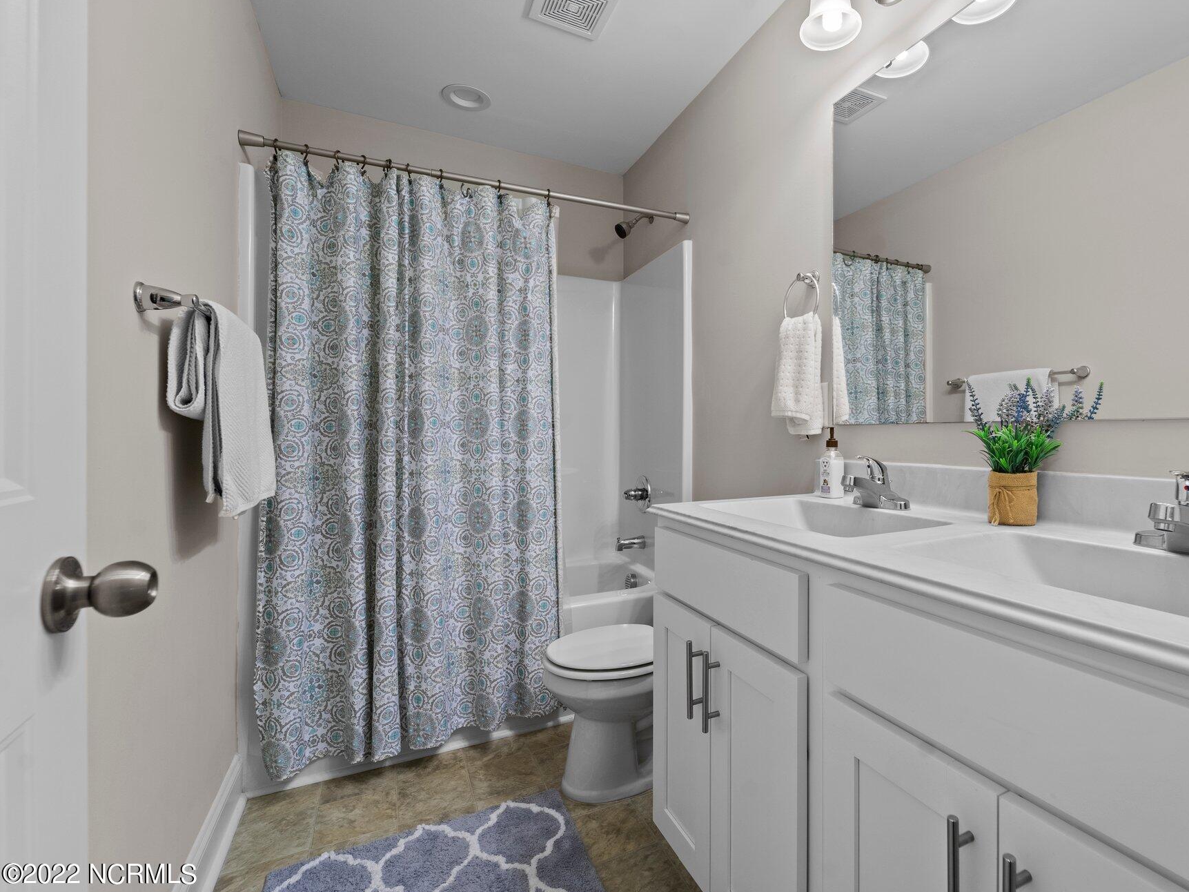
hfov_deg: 93.4
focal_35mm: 16
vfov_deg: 78.1
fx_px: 550
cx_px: 706
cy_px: 446
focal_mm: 14
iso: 250
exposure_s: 1/6
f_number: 8
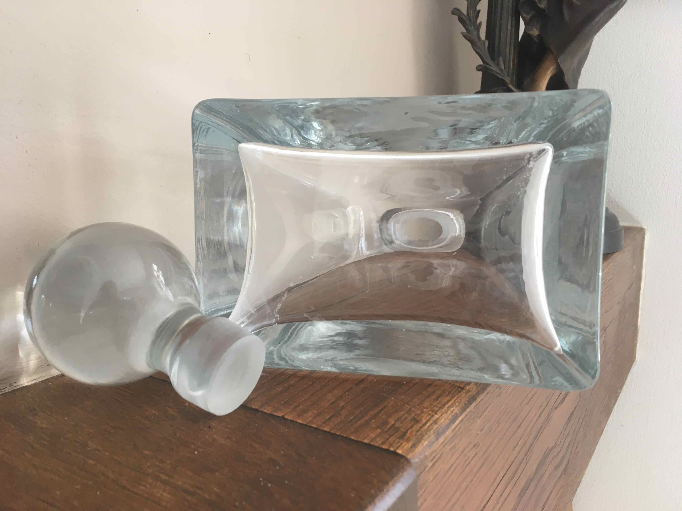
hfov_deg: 61.7
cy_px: 256
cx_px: 341
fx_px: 571
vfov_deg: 48.2
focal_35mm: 29
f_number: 2.2
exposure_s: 1/33
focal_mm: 4.15
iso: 80
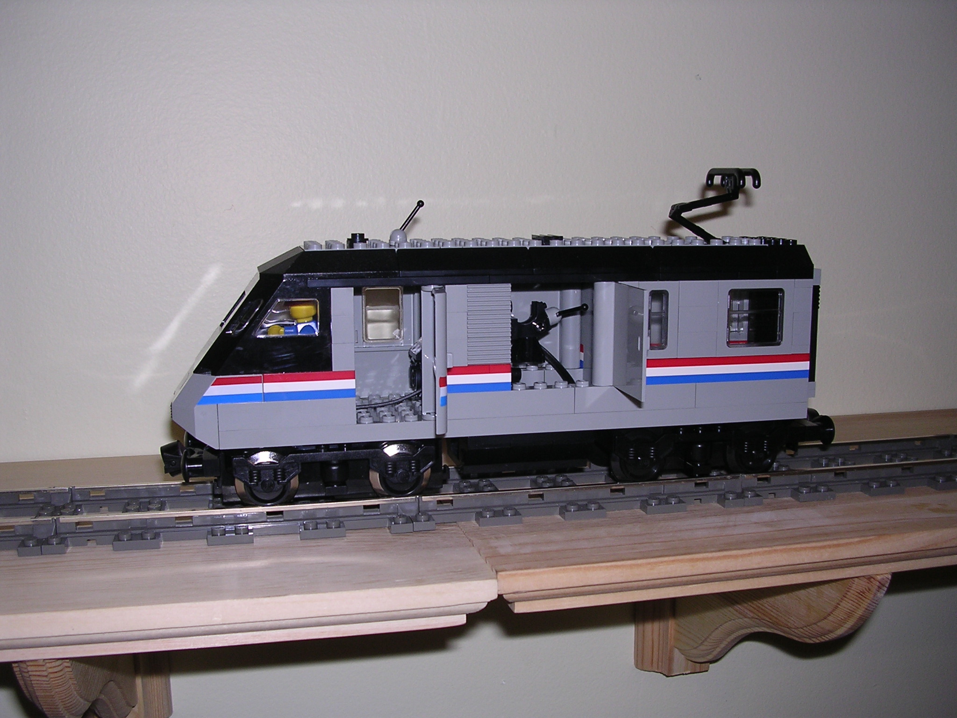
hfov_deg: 49.0
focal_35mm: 38
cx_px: 478
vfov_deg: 37.7
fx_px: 1051
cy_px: 359
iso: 100
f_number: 2.8
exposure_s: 1/60.1
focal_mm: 5.8
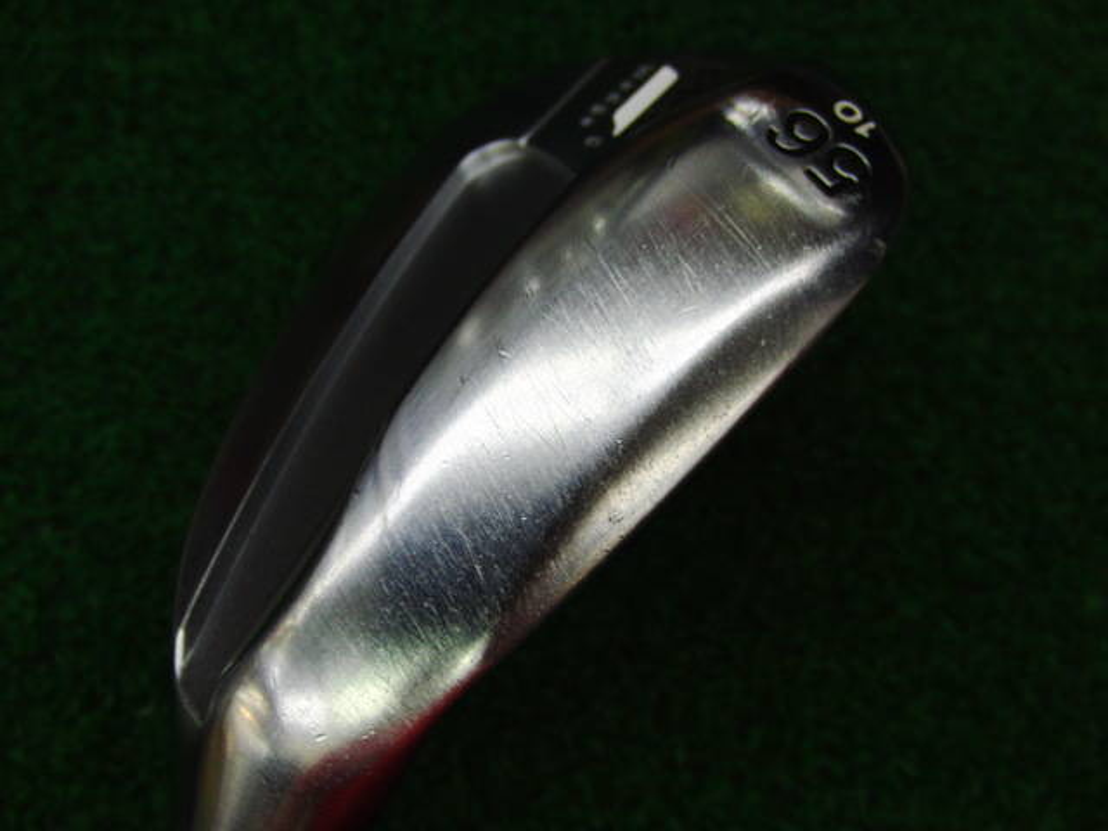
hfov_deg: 50.1
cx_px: 554
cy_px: 416
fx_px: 1184
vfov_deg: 38.7
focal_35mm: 37
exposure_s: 1/80
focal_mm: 6.42
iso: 125
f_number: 3.6
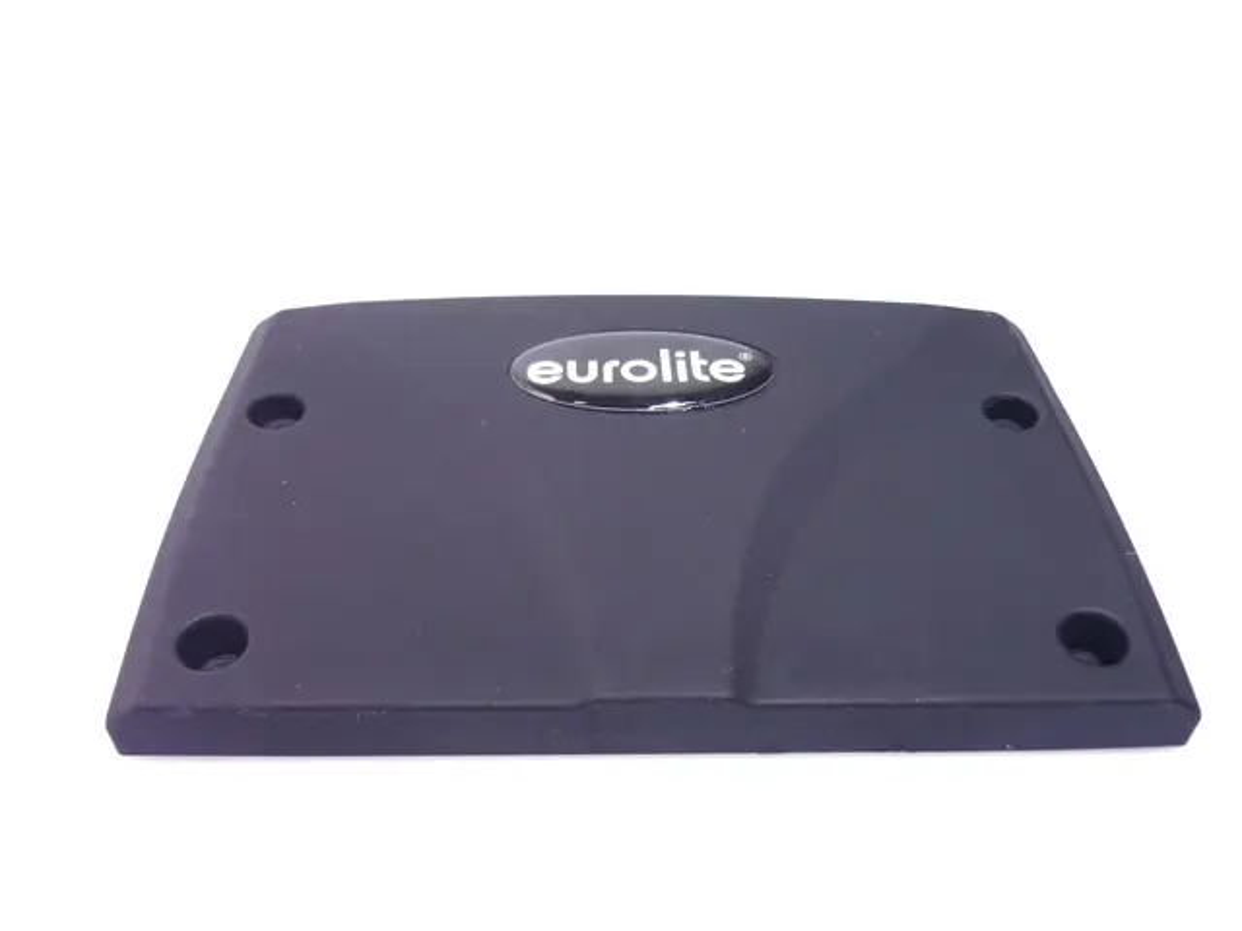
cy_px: 466
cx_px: 621
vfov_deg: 42.9
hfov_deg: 55.4
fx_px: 1184
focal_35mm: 33
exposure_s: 1/40
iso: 80
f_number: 2.8
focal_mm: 5.5
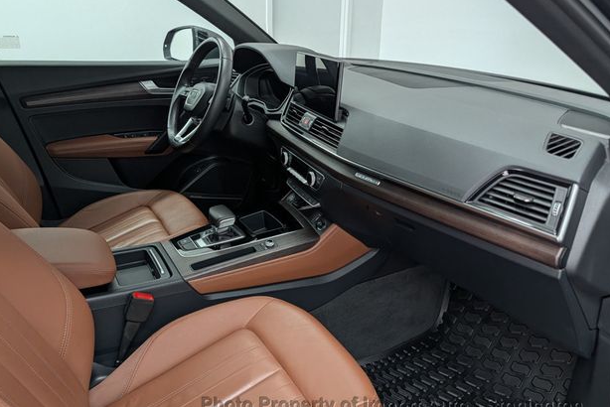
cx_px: 297
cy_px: 188
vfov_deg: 49.6
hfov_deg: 69.4
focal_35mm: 26
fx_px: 441
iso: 169
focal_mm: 6.9
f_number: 1.68
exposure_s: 1/120
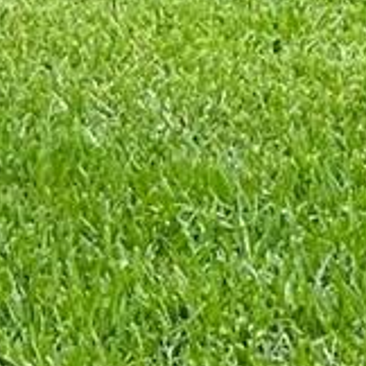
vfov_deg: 4.1
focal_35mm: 402
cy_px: -899
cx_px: -615
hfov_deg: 4.2
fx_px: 4809
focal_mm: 6.86
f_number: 1.78
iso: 64
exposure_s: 1/1783
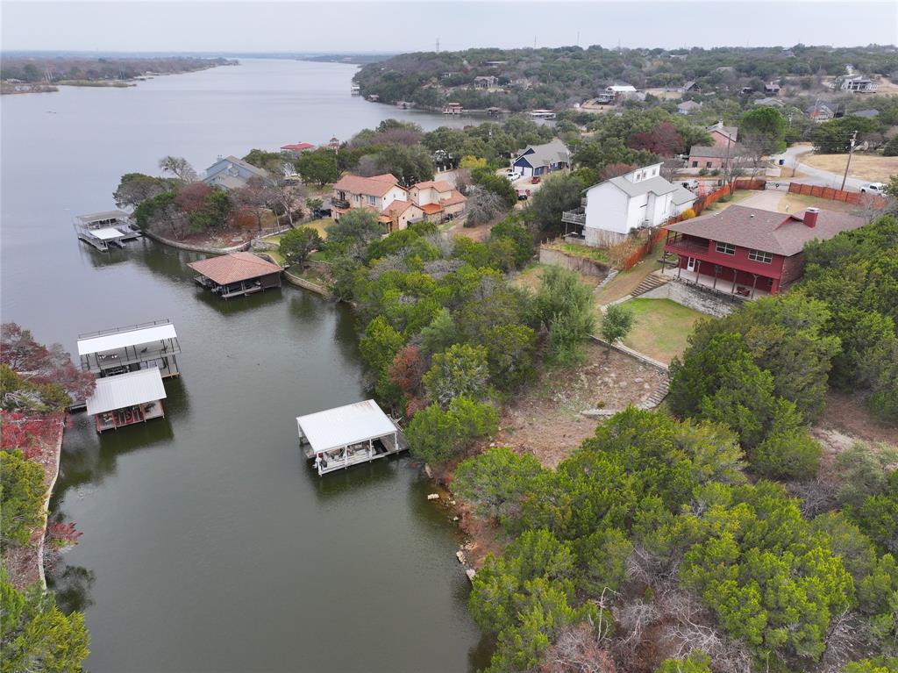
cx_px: 449
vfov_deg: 56.8
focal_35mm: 24
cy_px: 336
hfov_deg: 71.6
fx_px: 622
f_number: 2.8
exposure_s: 1/120
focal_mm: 12.29
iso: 160
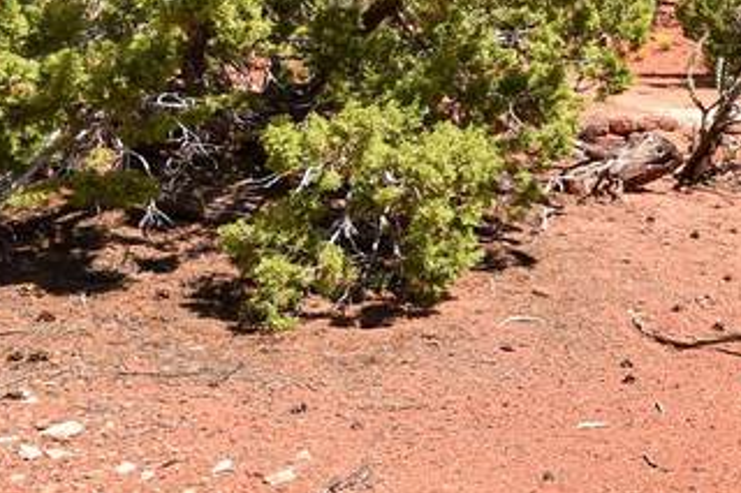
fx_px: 1234
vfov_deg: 22.2
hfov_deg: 21.4
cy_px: 82
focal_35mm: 60
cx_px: 1345
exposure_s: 1/320
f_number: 9
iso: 200
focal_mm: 10
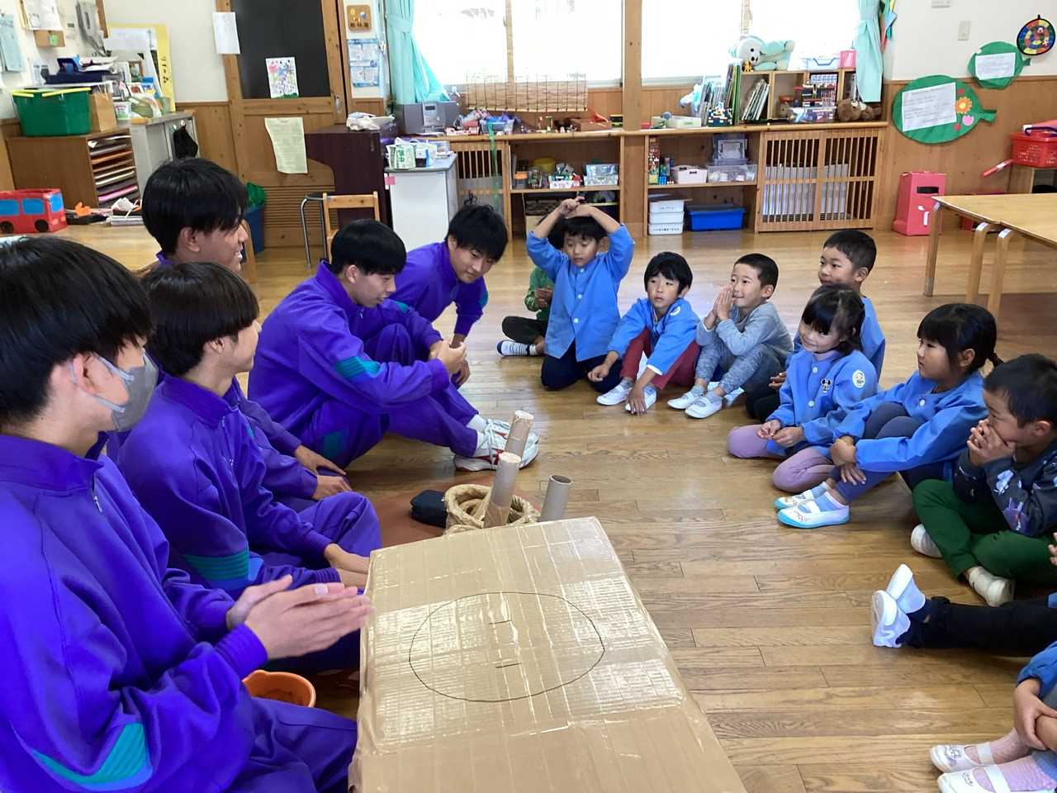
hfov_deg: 58.4
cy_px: 396
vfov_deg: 45.4
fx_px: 947
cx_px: 528
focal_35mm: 31
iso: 125
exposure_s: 1/60
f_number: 2.4
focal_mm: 3.3
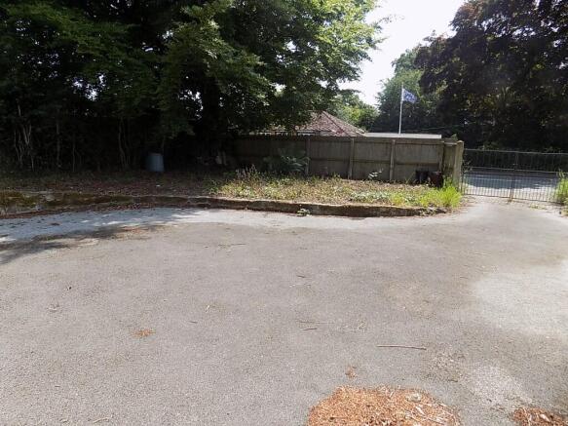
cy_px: 213
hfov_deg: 73.9
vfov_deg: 58.9
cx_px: 284
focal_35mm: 23
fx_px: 377
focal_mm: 4
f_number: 3.1
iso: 80
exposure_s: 1/500
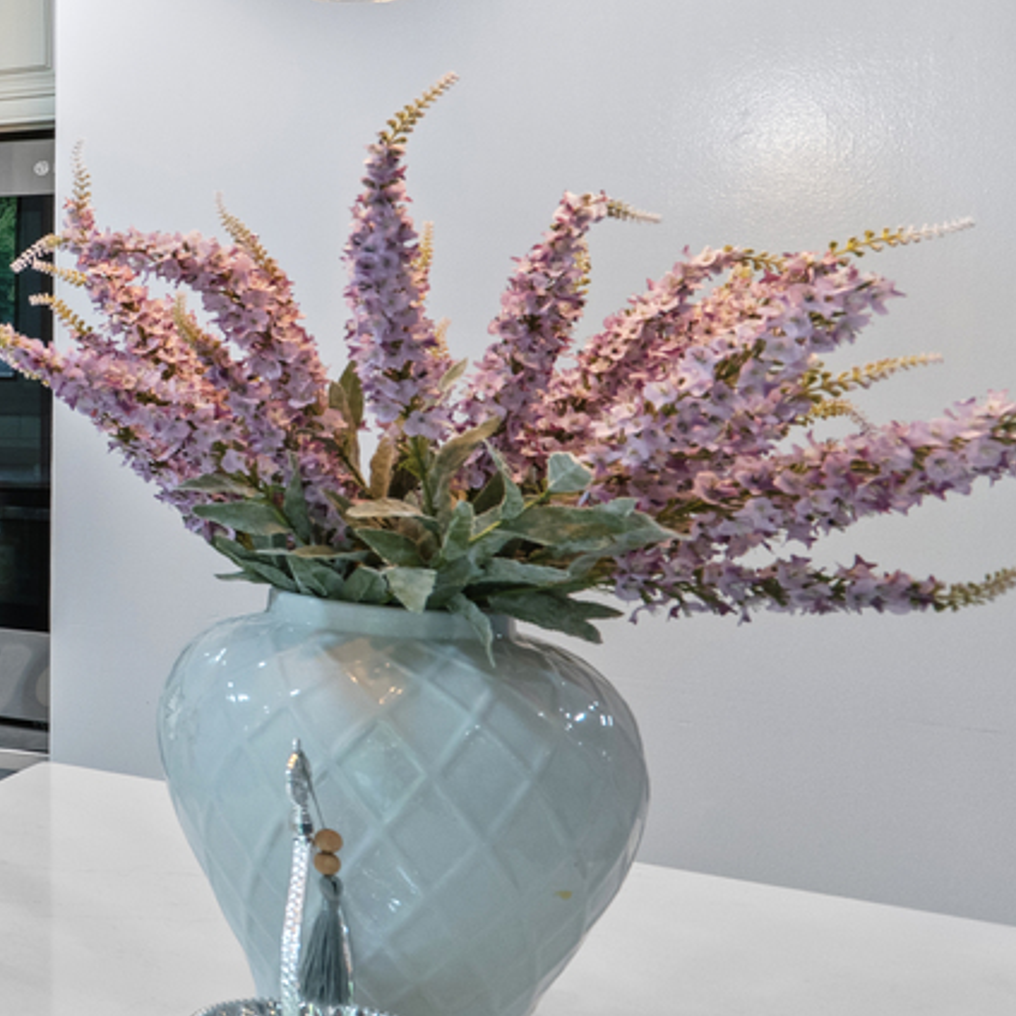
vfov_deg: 32.7
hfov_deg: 20.7
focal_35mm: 52
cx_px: -880
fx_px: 1727
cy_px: 392
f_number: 8
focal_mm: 16
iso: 400
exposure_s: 1/4
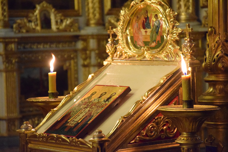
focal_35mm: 158
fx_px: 997
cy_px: 76
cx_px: 114
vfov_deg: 8.7
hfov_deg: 13.0
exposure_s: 1/60
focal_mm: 105
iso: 10000
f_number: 5.6
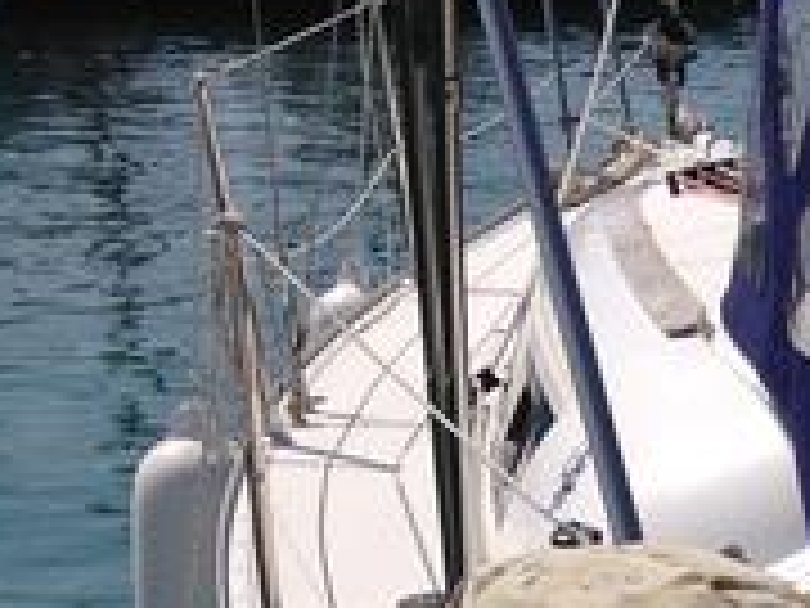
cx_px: 1526
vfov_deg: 9.6
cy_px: 1072
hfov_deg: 12.2
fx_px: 3440
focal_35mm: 147
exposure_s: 1/3876
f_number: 2.4
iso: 50
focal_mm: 4.12
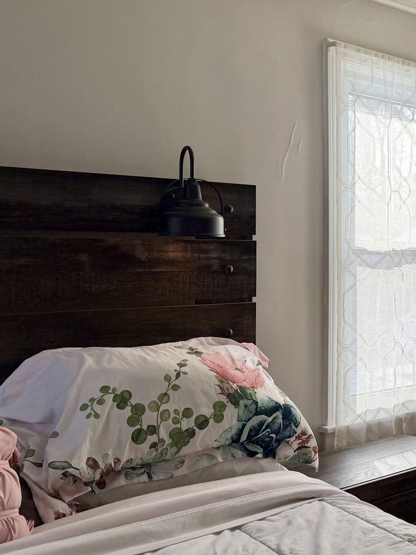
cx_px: 499
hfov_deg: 27.7
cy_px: 262
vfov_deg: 41.2
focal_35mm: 46
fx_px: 737
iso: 100
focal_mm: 6.76
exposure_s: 1/931
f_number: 1.78
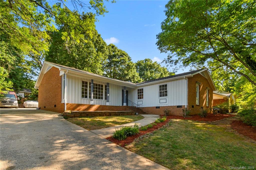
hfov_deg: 100.4
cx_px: 128
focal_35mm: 15
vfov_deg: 77.2
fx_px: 107
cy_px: 85
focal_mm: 10
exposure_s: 1/100
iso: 250
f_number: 10
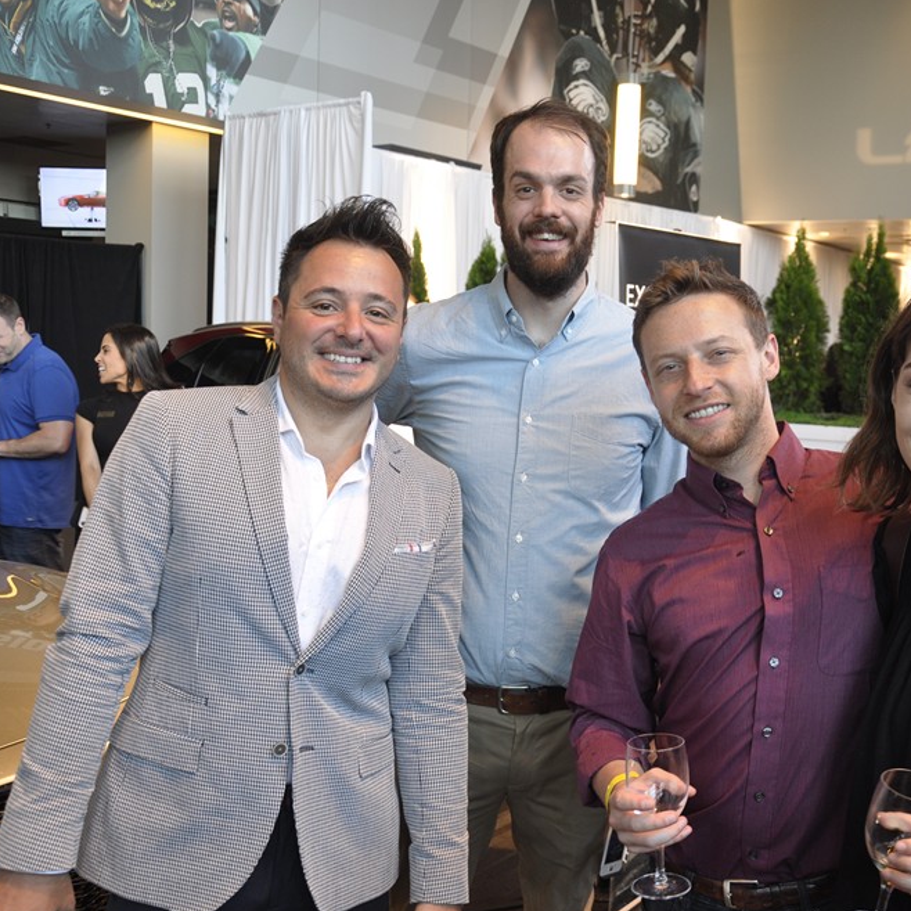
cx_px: 594
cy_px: 456
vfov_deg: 41.3
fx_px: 1210
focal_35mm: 41
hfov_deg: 40.8
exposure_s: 1/30
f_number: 5
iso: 400
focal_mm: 21
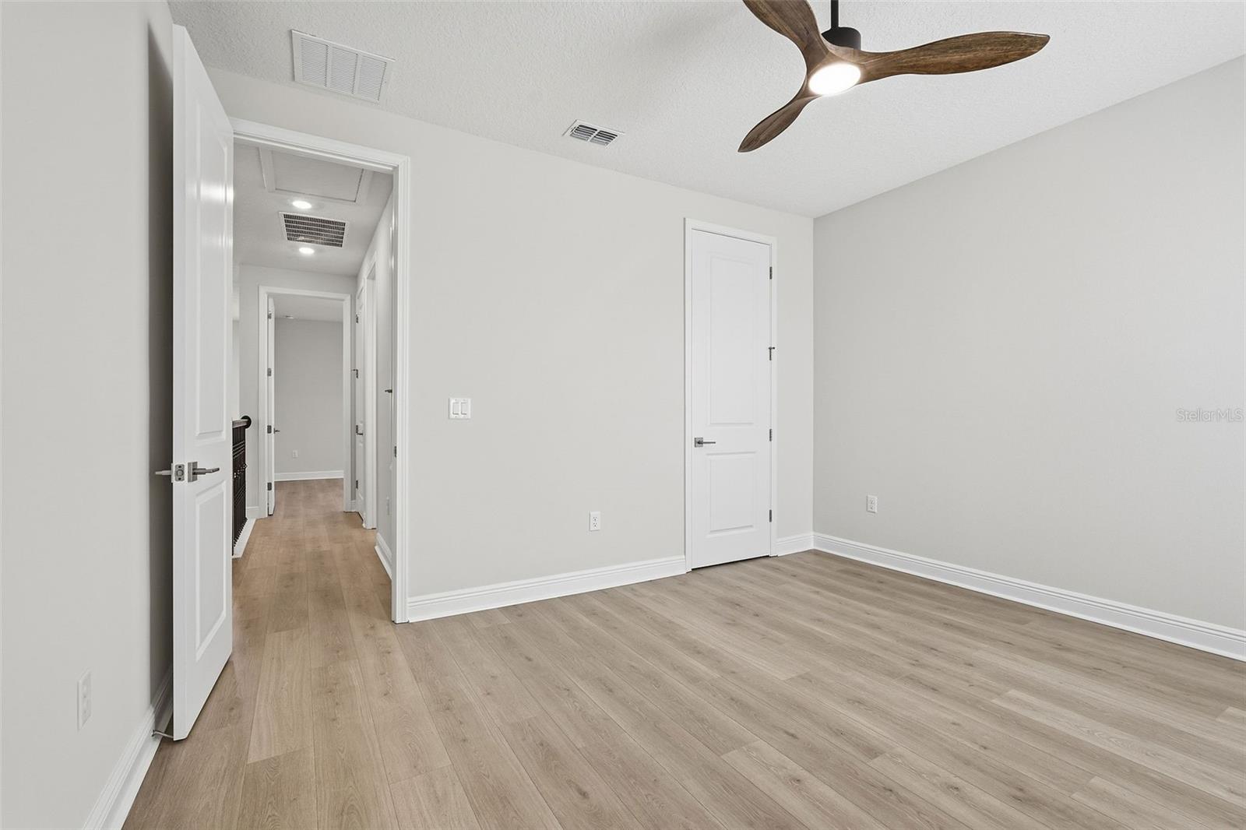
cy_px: 415
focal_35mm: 16
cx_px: 623
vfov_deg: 73.7
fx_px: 554
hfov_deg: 96.7
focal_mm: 16
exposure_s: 1/60
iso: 160
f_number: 8
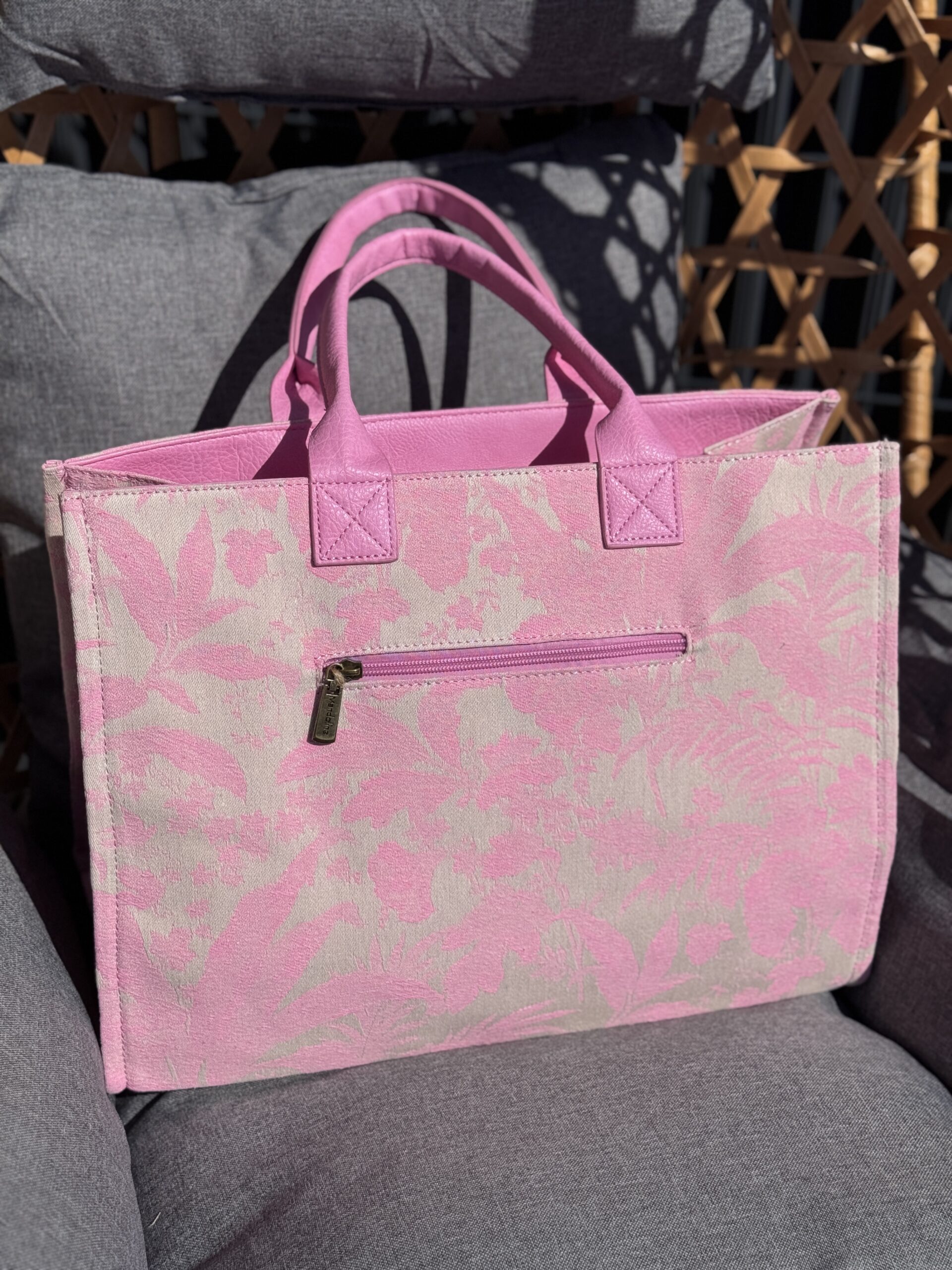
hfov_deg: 30.3
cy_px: 635
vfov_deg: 39.7
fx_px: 1760
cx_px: 476
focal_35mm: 48
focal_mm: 6.76
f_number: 1.78
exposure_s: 1/15385
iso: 80
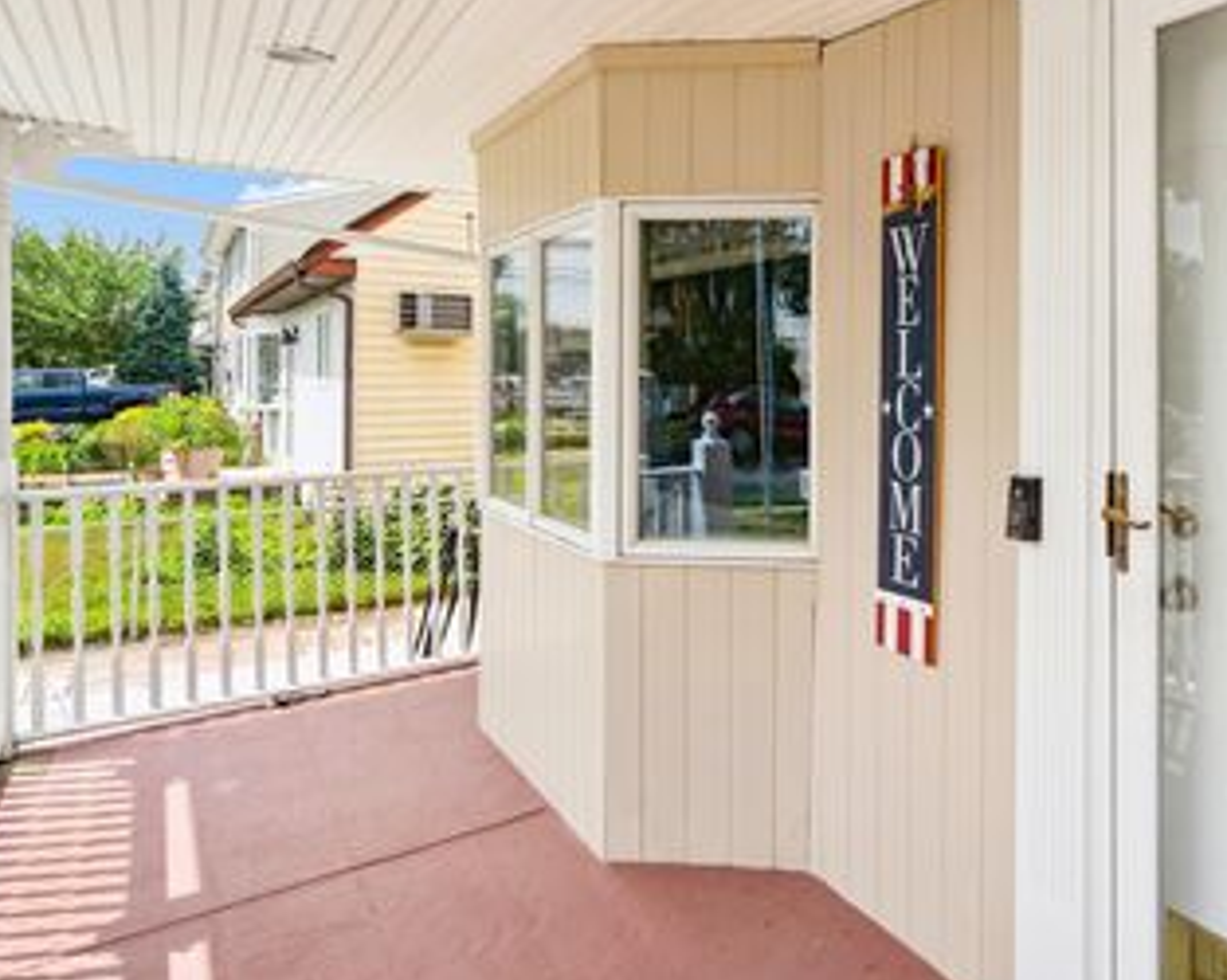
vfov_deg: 57.9
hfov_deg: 65.7
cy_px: 363
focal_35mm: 24
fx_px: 871
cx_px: 929
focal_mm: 16
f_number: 6.3
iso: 160
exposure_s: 1/400
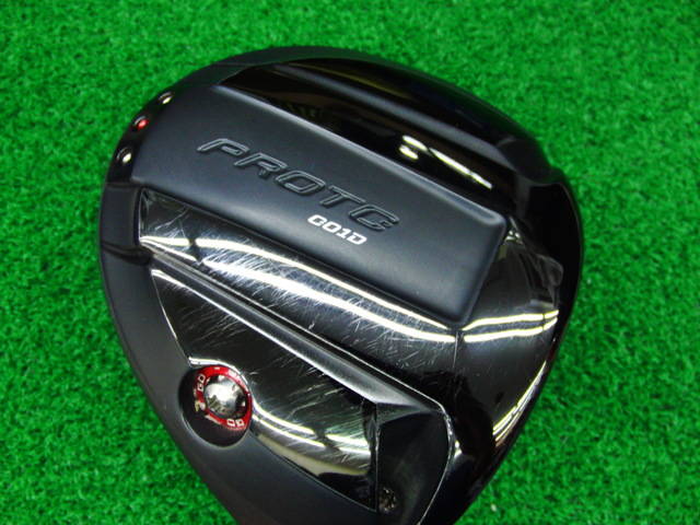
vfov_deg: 38.7
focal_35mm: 37
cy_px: 262
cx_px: 350
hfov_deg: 50.1
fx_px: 748
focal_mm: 6.42
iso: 400
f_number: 3.6
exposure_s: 1/40
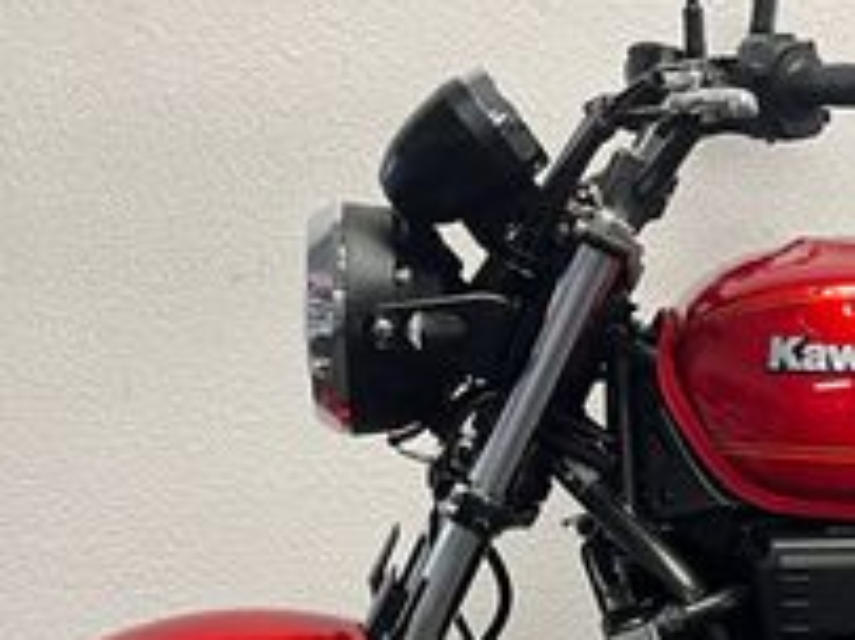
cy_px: 589
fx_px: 2024
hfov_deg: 22.5
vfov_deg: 17.7
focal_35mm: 82
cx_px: 943
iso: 80
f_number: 1.6
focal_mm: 5.1
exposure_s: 1/50
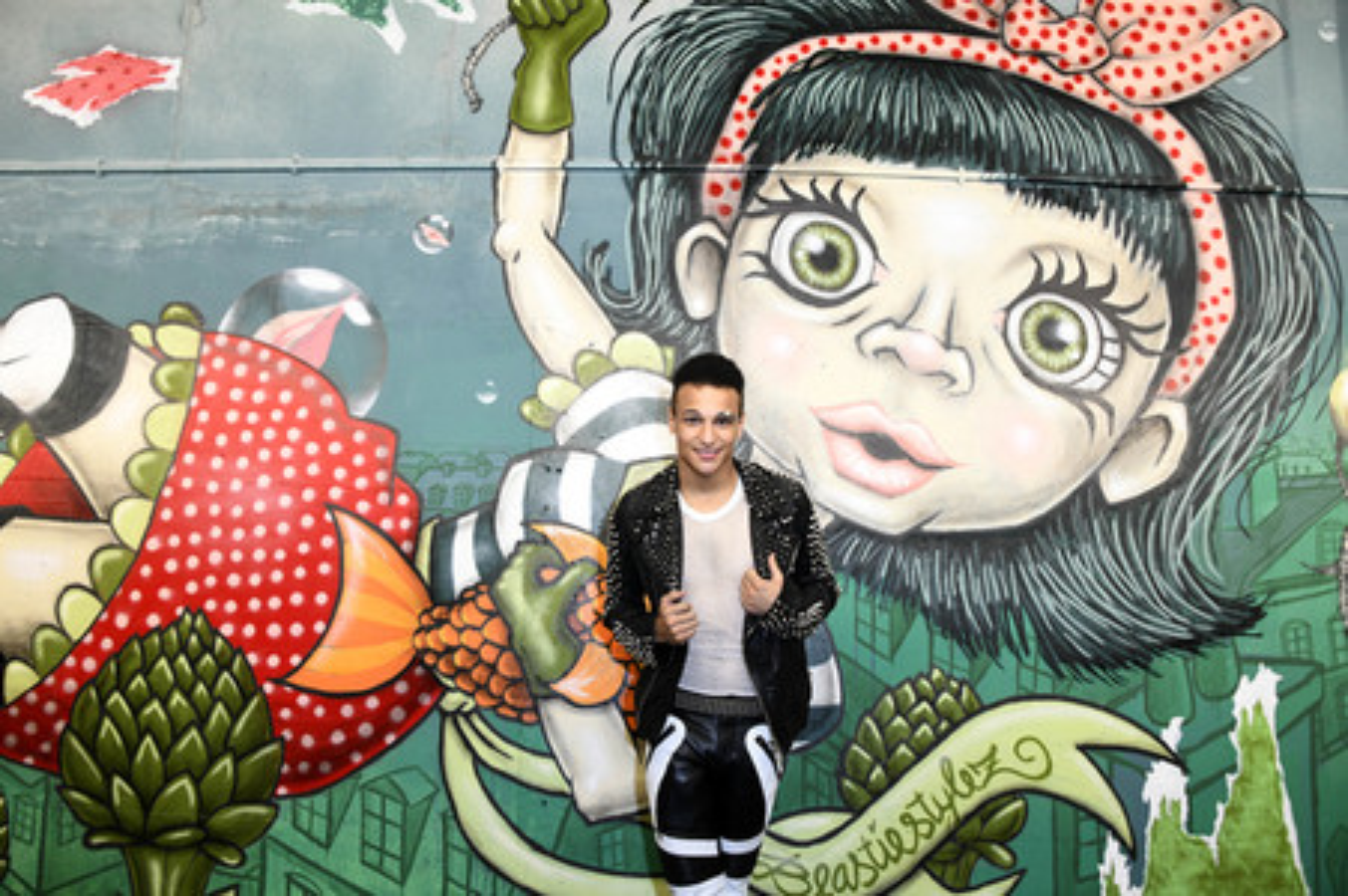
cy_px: 448
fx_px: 1048
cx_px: 674
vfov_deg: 46.3
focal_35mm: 28
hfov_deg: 65.5
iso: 2000
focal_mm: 28
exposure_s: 1/60
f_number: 6.3
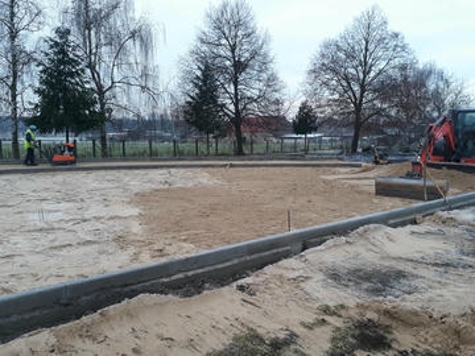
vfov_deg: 51.4
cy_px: 178
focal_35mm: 27
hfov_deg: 65.3
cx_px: 238
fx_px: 370
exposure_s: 1/106
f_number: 1.9
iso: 40
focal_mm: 3.6
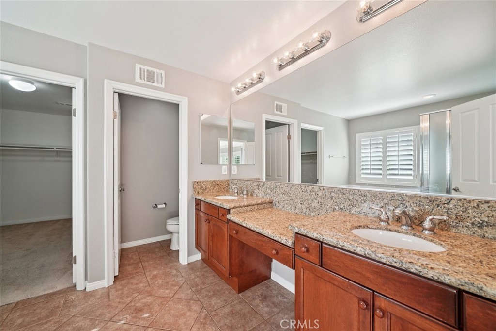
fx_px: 179
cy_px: 166
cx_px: 248
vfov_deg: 85.4
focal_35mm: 13
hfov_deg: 108.3
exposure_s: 1/30
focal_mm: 13
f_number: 8
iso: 400
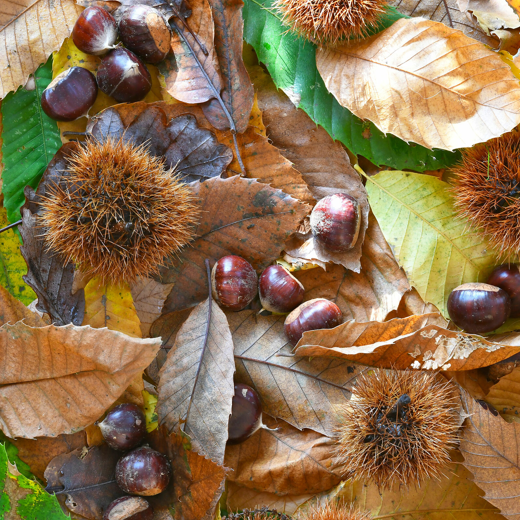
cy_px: 260
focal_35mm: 115
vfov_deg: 15.2
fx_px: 1954
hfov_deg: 15.2
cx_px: 261
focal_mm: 60
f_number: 14
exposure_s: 1.6
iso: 500
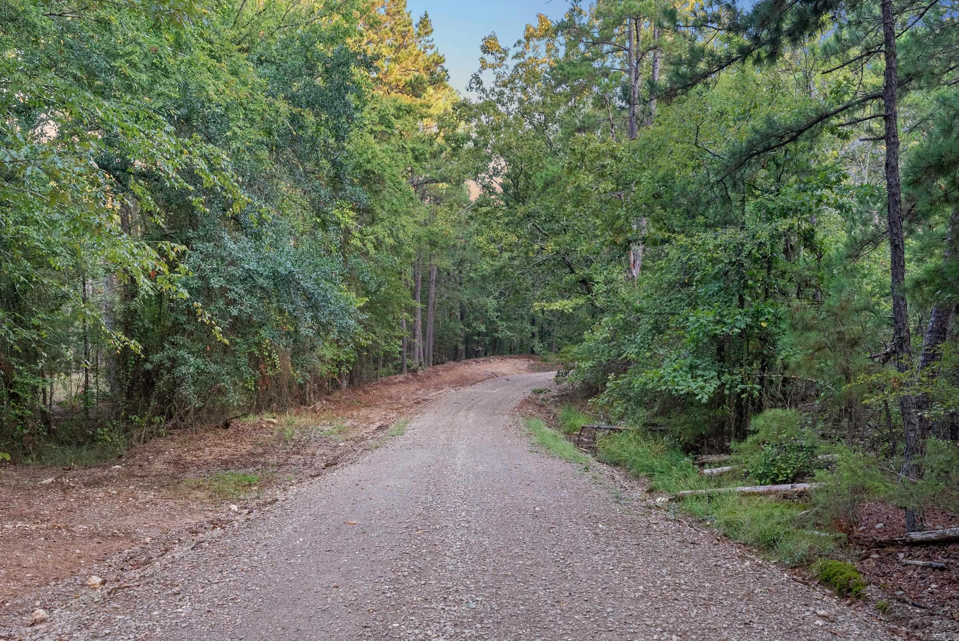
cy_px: 320
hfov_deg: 54.4
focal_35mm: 35
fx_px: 933
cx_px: 480
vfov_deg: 37.9
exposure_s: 1/13
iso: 250
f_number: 9
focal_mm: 35
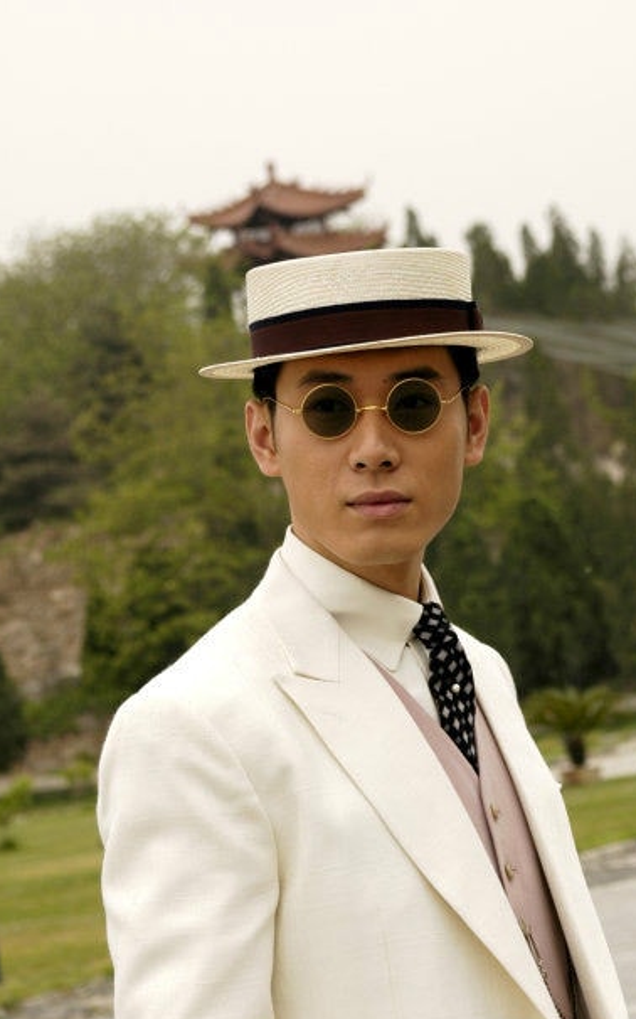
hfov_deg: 9.0
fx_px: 4022
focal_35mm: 145
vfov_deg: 14.4
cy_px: 579
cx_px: 399
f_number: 6.3
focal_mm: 78
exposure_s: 1/160
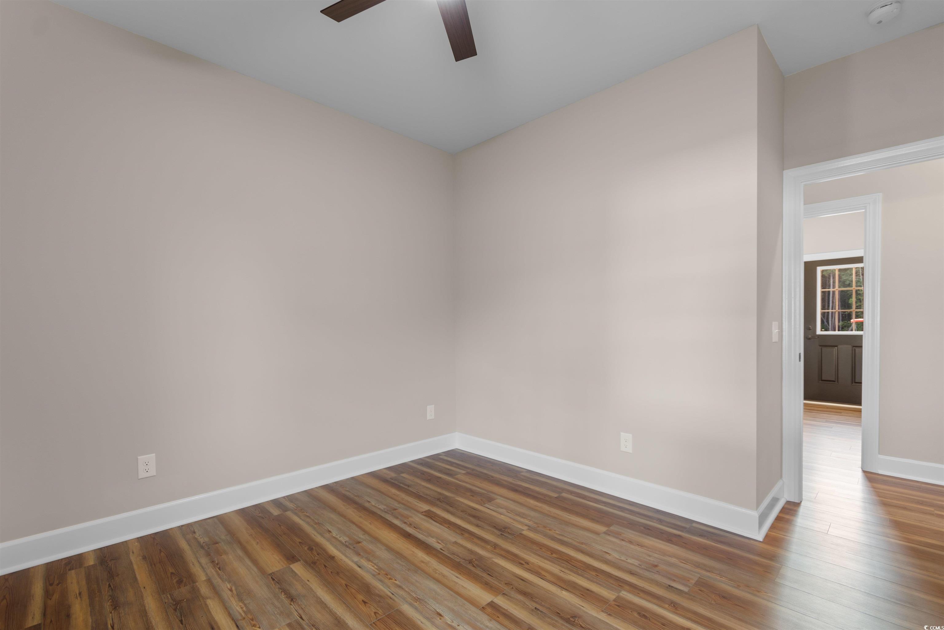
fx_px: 393
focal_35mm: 15
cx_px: 472
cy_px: 315
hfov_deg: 100.4
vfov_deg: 77.3
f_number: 4.5
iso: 100
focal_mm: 10
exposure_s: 1.6
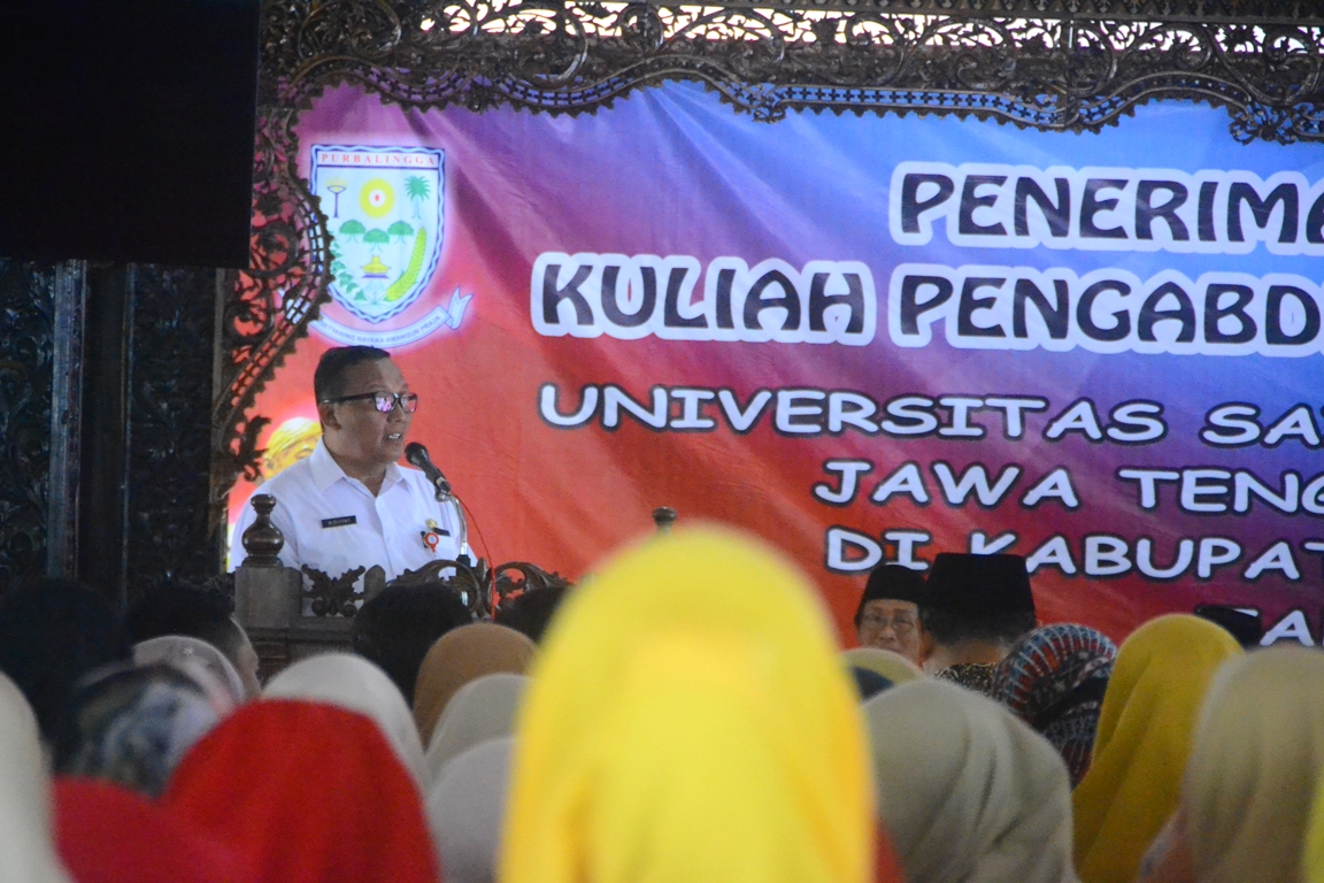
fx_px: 8274
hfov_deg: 9.1
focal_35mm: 225
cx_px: 662
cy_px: 442
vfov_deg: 6.1
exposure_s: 1/125
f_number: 6.3
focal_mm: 150
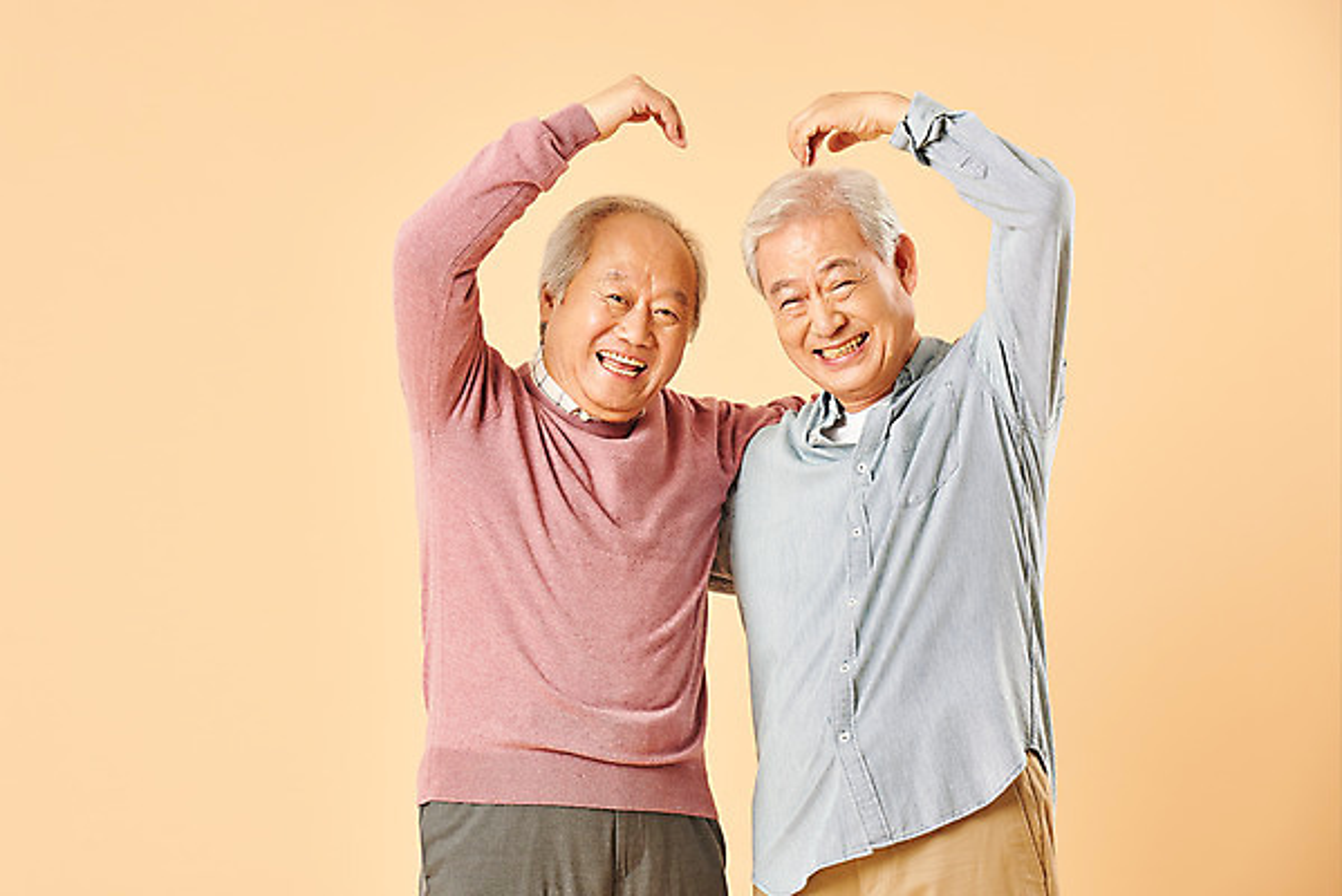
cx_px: 671
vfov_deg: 11.0
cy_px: 448
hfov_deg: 16.4
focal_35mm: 125
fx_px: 4662
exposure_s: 1/125
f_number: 7.1
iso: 100
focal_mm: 125
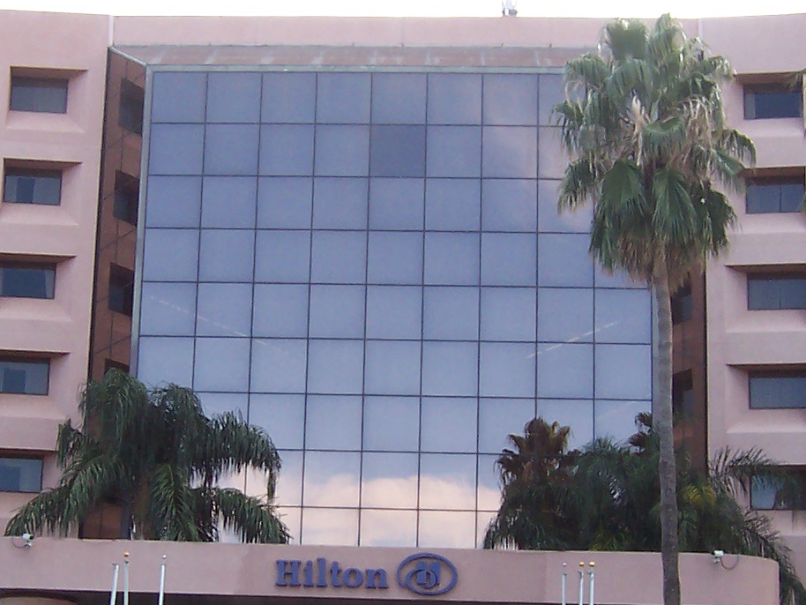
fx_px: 1863
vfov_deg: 18.4
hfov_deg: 24.3
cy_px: 422
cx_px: 269
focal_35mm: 80
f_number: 3.4
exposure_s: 1/180
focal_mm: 5.6
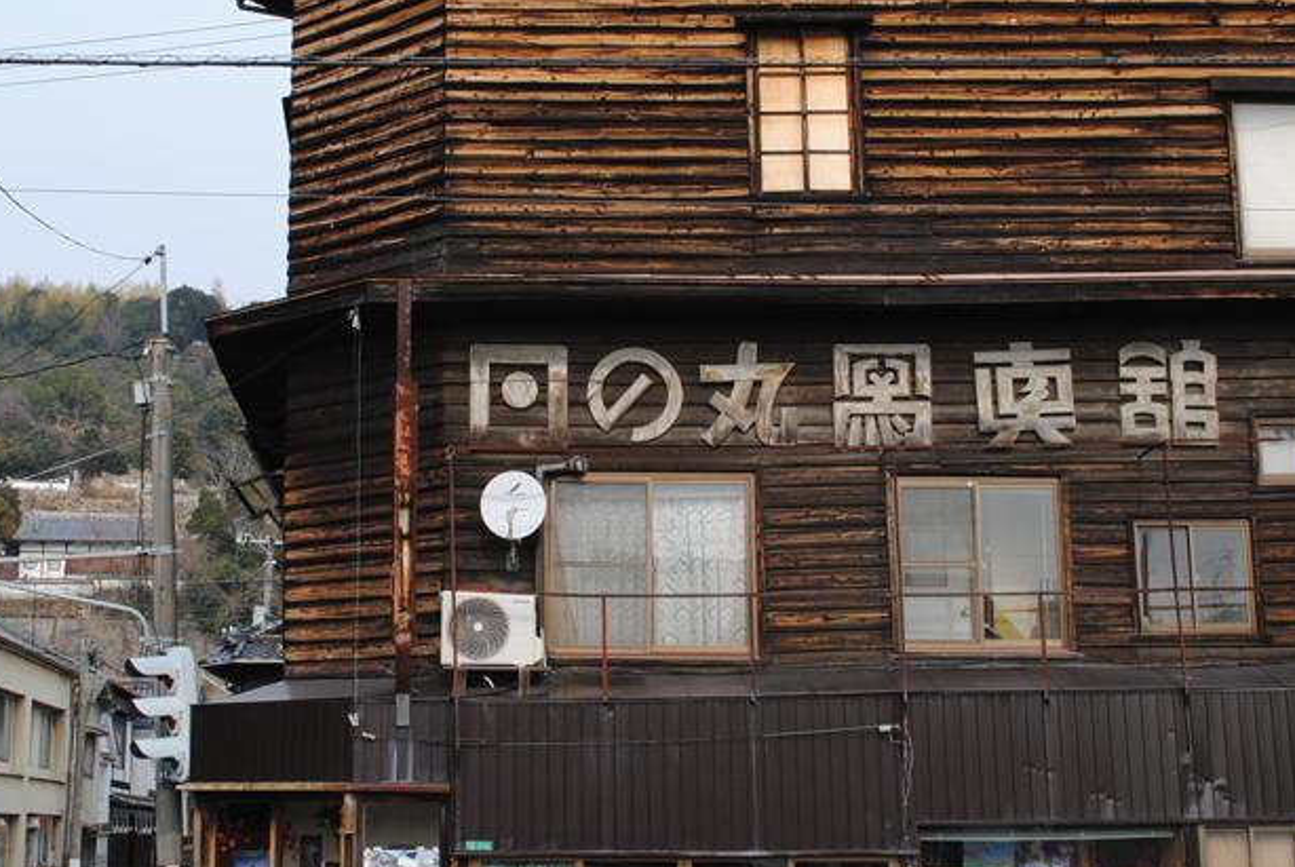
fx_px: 2161
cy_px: 349
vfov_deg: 22.7
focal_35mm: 60
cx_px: 544
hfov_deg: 33.3
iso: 100
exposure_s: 1/250
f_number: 5.6
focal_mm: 24
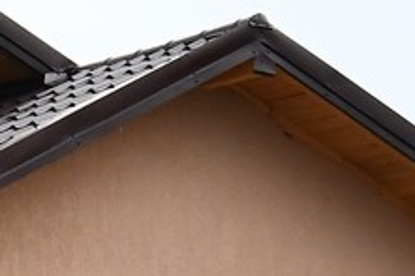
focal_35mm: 163
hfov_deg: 11.7
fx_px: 1878
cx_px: -315
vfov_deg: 8.3
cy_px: 300
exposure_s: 1/1250
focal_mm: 20
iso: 1000
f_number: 5.6
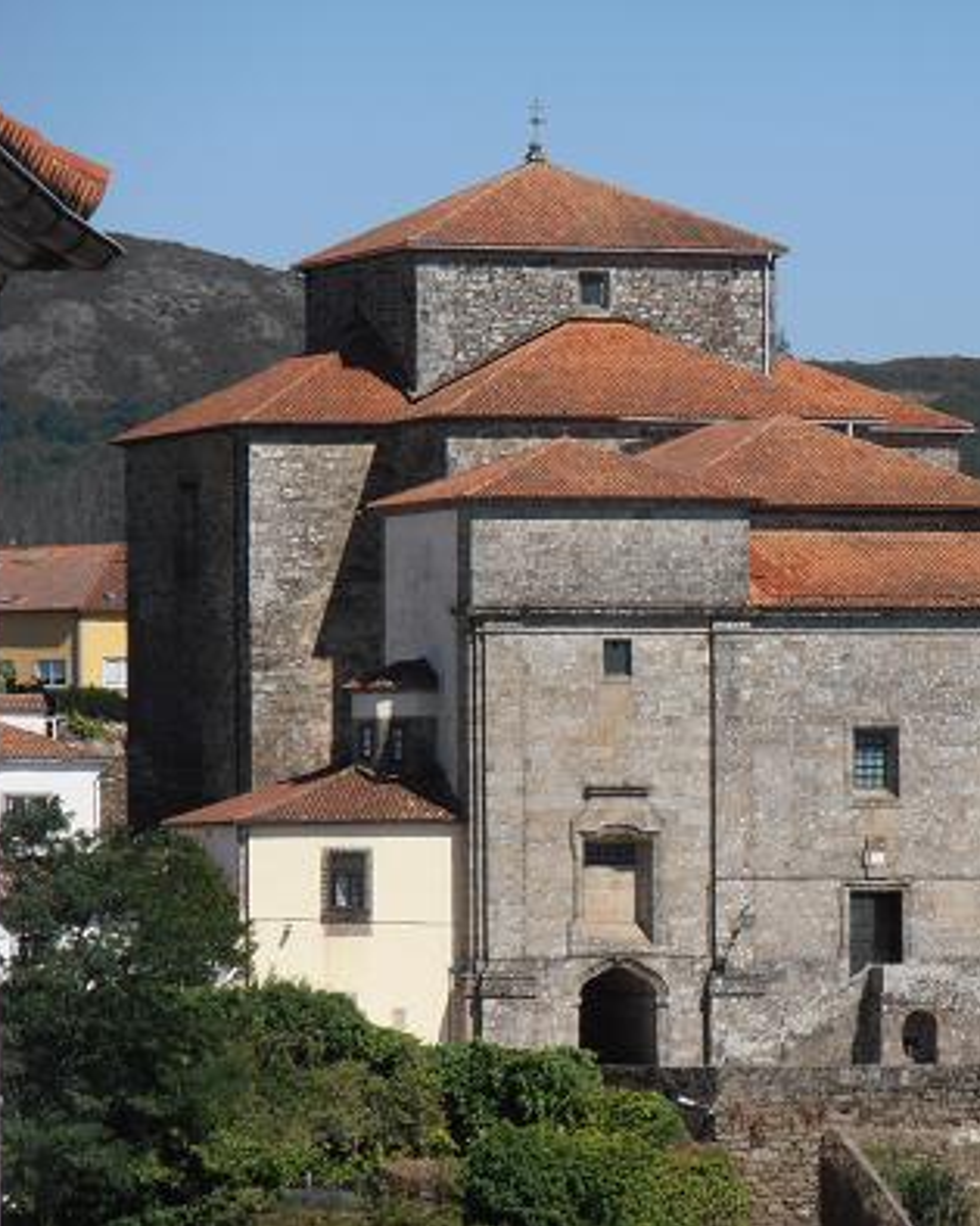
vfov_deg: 6.2
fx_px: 11389
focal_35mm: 314
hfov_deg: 4.9
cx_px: 725
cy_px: 613
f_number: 5.7
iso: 80
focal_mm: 42.54
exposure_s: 1/640
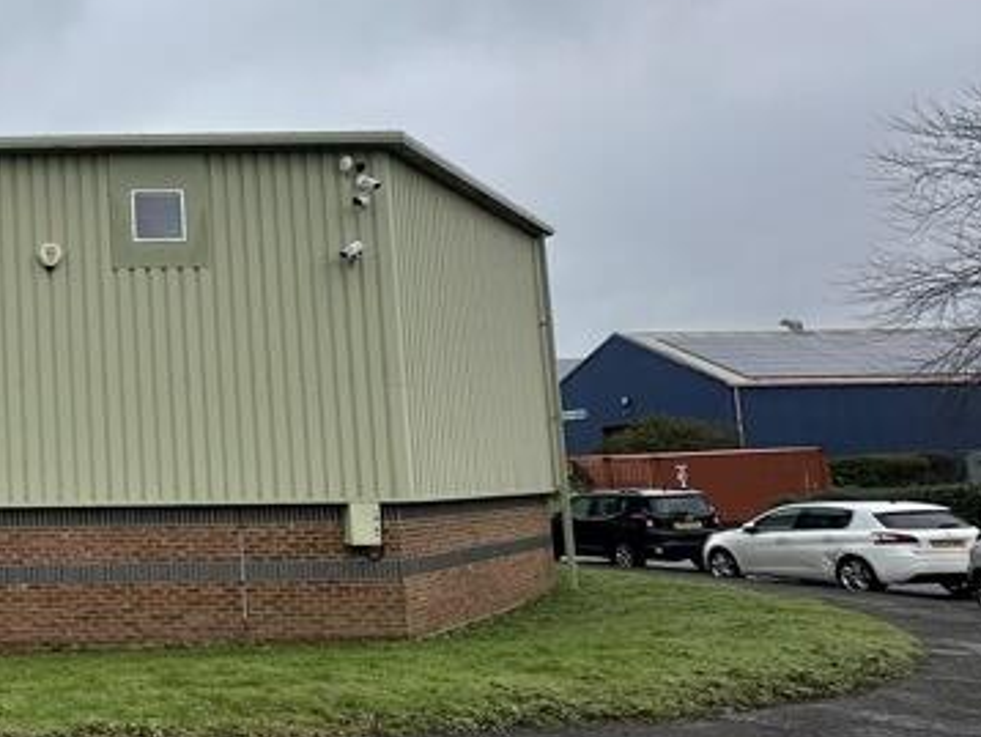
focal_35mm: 40
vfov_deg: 36.0
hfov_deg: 36.5
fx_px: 1134
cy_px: 351
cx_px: -186
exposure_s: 1/433
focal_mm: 2.22
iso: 40
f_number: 2.2
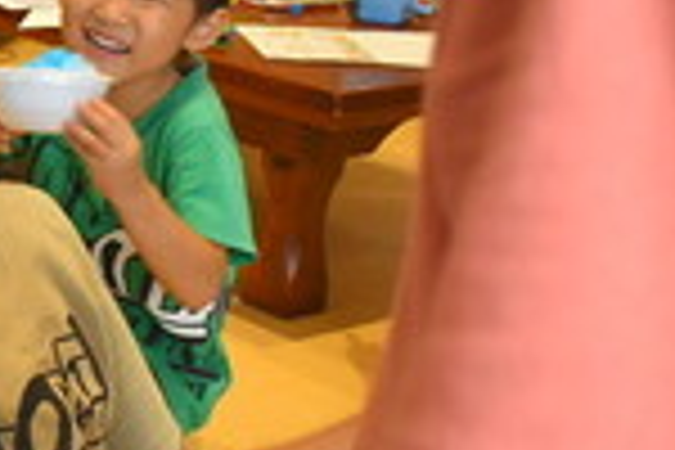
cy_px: 122
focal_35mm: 100
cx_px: -328
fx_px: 1875
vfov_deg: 13.6
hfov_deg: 18.2
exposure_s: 1/100
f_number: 5
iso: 1000
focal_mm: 20
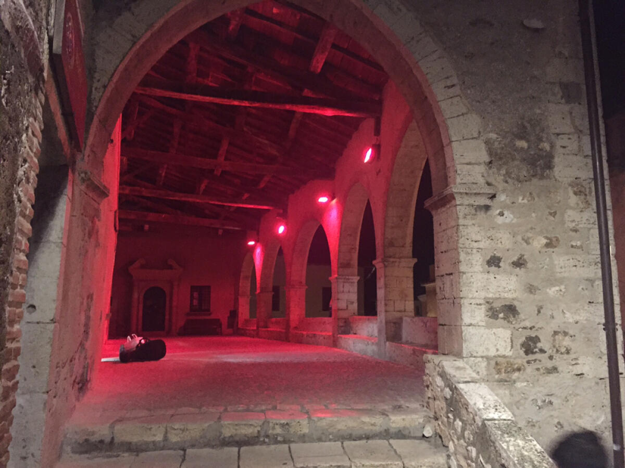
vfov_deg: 48.2
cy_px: 234
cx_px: 312
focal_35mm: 29
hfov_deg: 61.7
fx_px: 524
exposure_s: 1/17
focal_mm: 4.15
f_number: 2.2
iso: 640
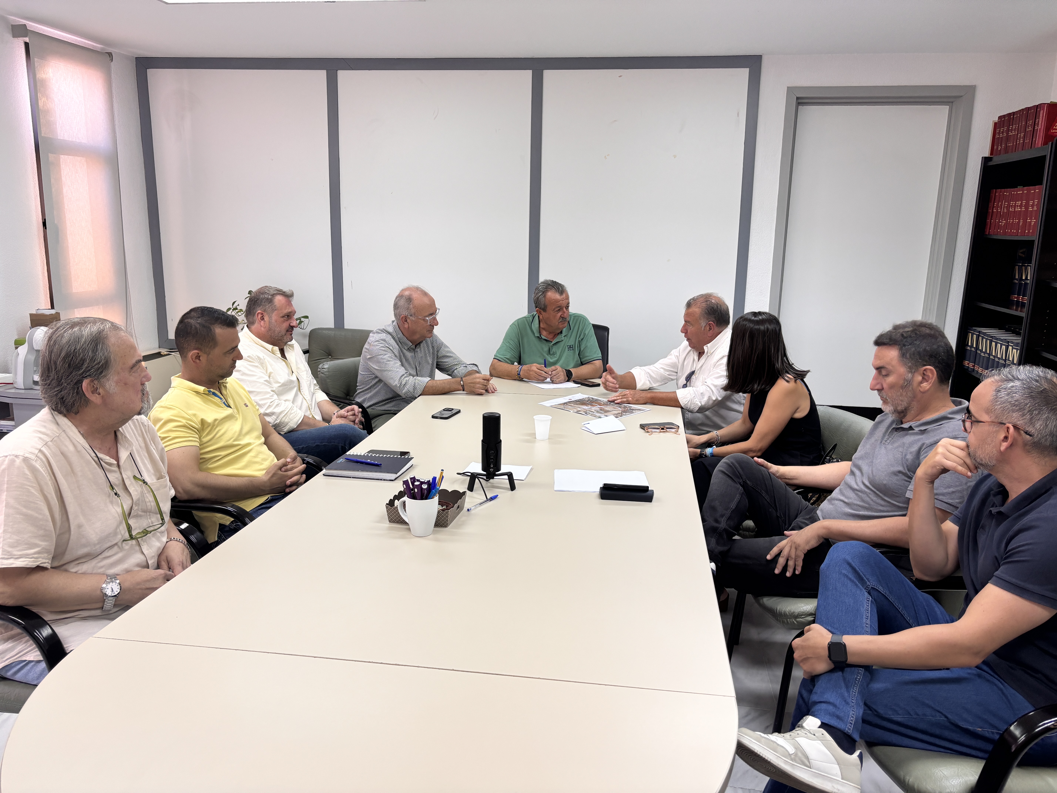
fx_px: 794
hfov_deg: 67.3
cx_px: 528
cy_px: 396
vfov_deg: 53.1
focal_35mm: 26
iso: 100
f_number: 1.6
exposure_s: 1/50
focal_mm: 5.96
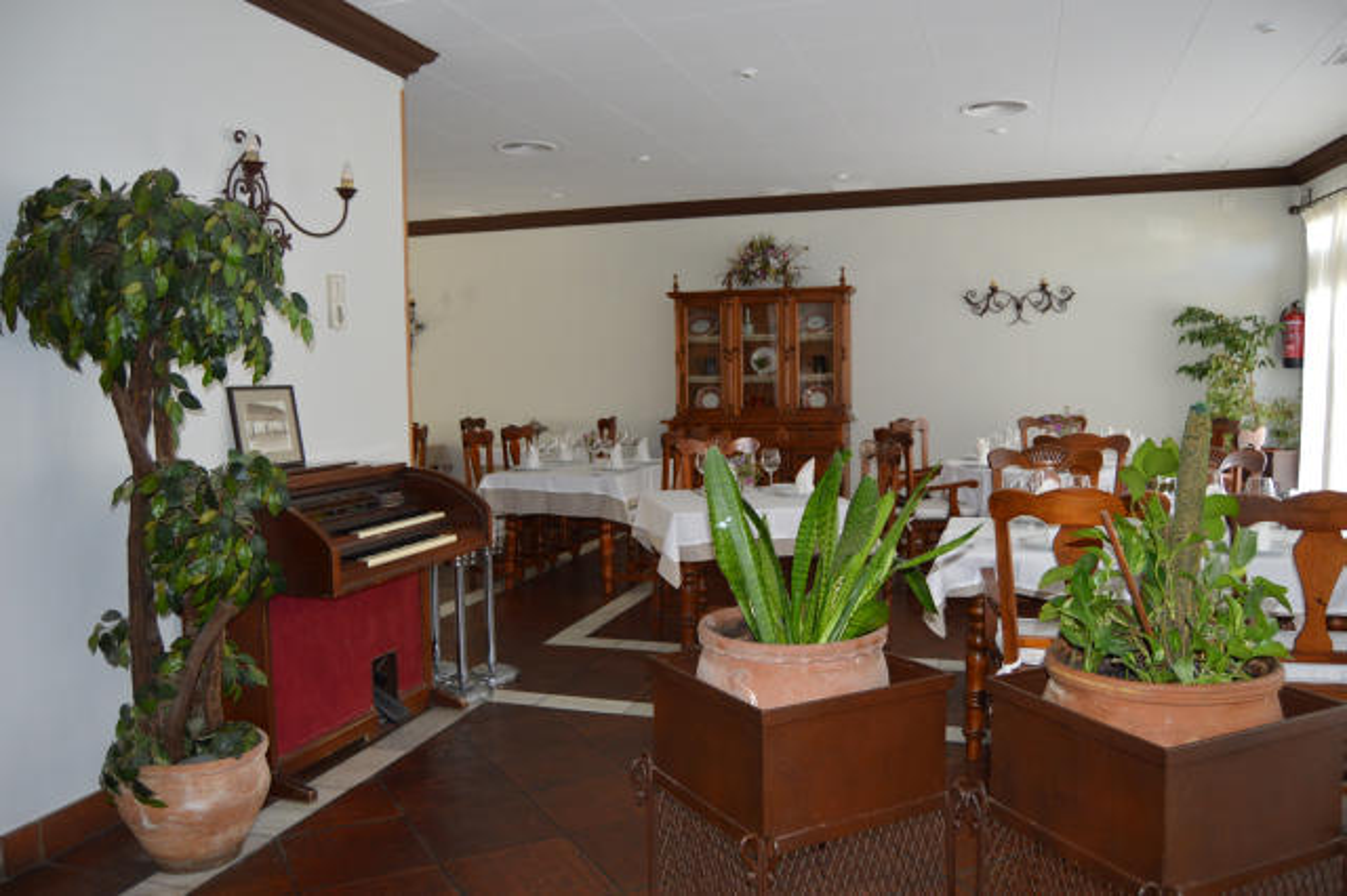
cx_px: 674
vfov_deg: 47.9
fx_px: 1010
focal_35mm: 27
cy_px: 448
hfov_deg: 67.4
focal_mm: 18
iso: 560
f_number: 3.5
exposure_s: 1/60
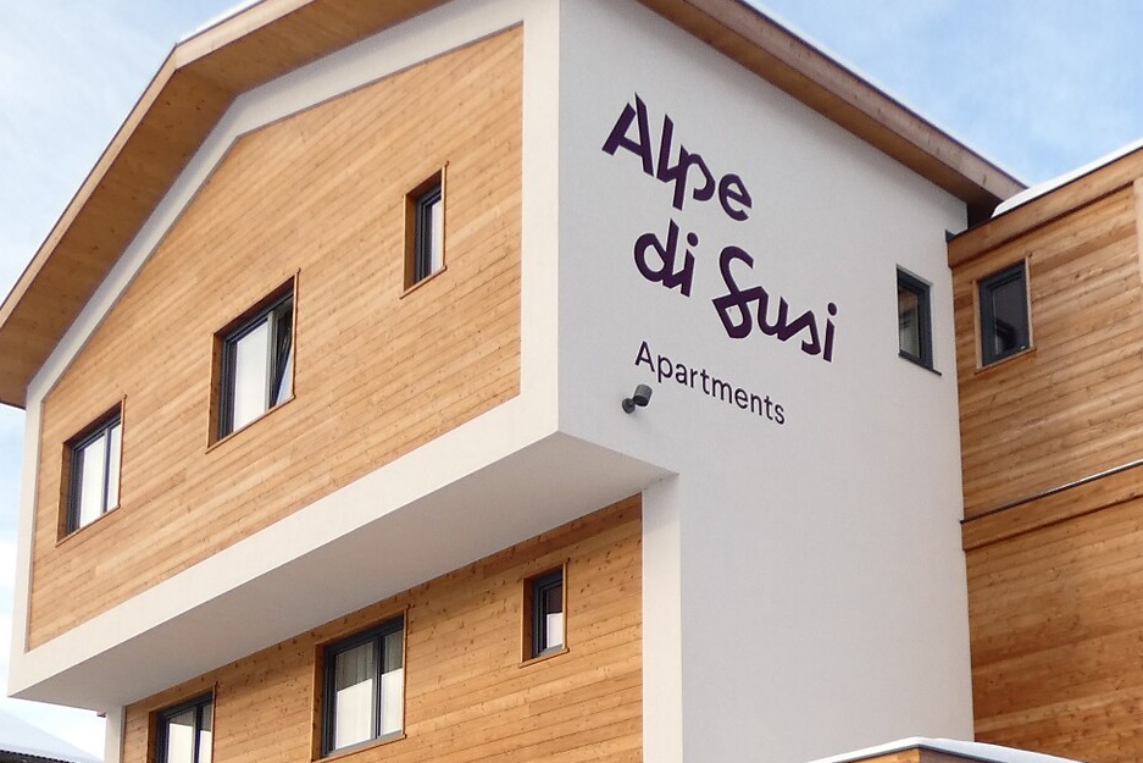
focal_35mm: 49
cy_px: 803
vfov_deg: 25.8
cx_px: 676
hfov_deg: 40.2
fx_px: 1556
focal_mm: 4.1
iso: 80
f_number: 3
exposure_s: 1/320
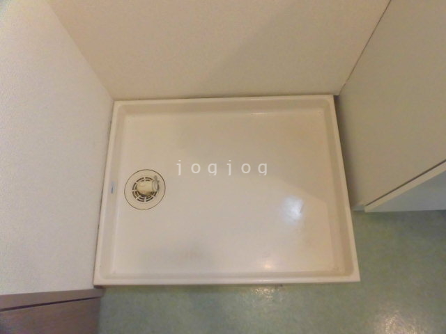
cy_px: 167
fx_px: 309
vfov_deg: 56.8
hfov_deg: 71.6
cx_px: 223
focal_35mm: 24
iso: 400
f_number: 3.1
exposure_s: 1/30
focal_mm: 4.3
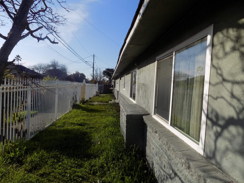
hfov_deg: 73.9
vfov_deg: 58.9
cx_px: 122
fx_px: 162
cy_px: 92
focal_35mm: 23
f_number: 3.1
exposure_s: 1/1500
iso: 80
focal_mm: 4
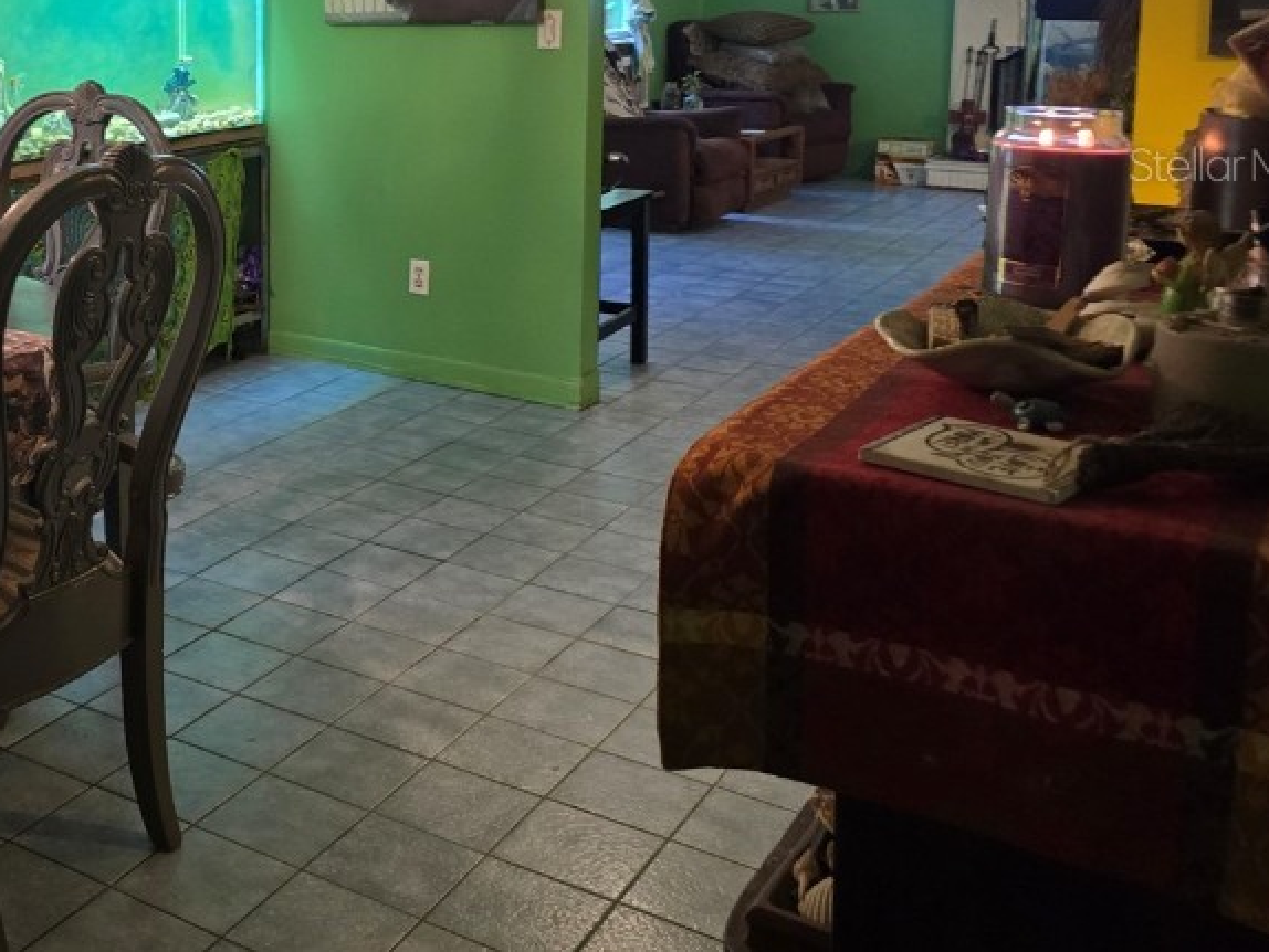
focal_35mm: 41
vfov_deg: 33.9
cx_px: 206
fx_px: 1504
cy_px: 163
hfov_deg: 43.1
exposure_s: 1/60
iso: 640
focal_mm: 6.3
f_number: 1.7
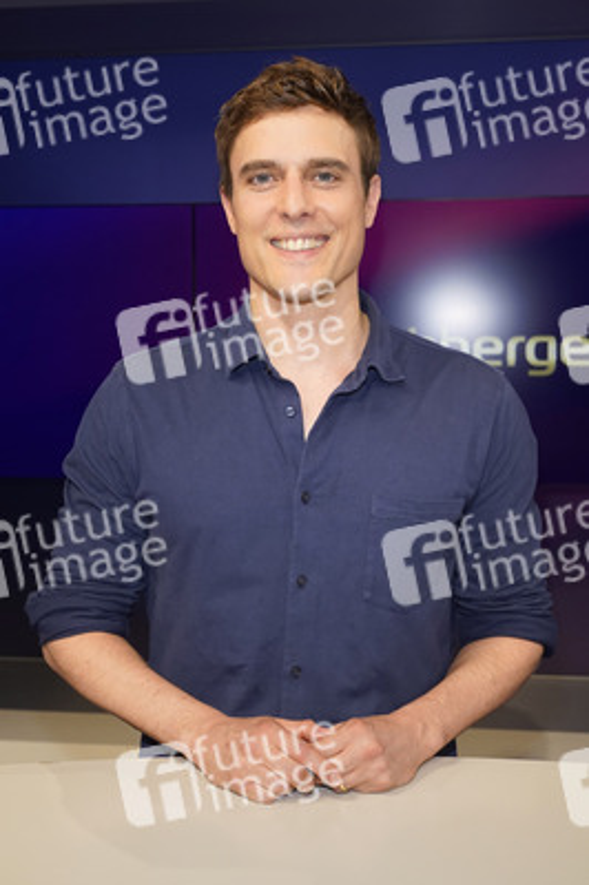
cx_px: 294
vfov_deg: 53.2
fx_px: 885
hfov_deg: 36.8
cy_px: 442
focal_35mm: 36
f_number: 5.6
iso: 2000
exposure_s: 1/160
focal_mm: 36
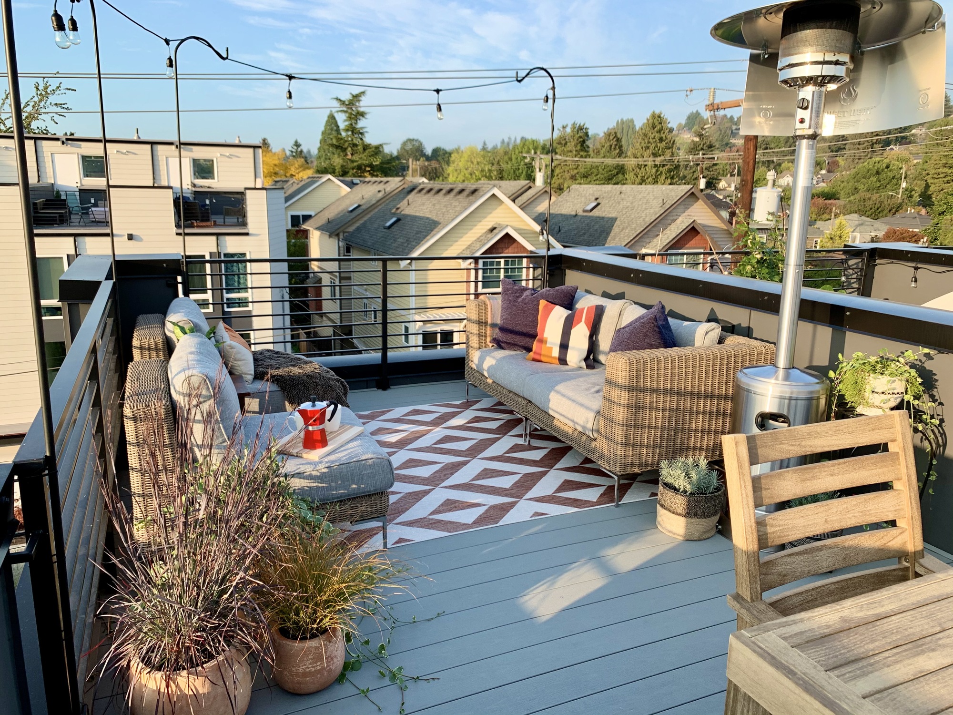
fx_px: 716
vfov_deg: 53.1
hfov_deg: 67.3
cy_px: 358
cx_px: 476
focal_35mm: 26
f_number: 1.8
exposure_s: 1/623
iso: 25
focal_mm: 4.25
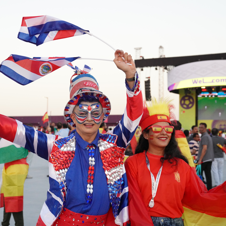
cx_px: 75
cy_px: 112
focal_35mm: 54
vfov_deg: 31.6
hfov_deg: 31.4
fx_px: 399
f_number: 4
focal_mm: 42
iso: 4000
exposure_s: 1/1600
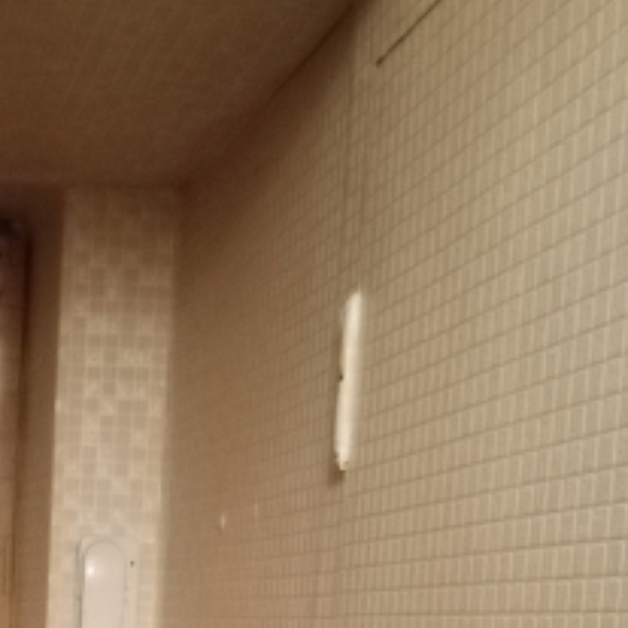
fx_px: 1457
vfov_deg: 21.4
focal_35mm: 71
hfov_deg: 22.8
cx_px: -70
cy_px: 871
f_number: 1.8
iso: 1676
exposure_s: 1/14.3
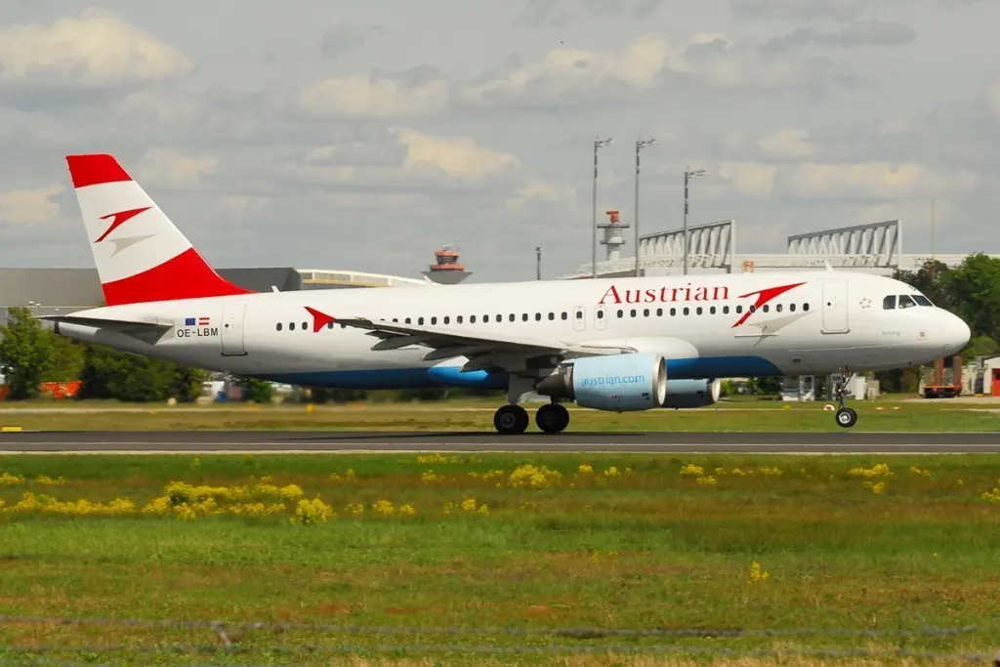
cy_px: 334
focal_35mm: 150
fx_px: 4167
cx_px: 500
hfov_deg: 13.7
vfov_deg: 9.2
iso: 200
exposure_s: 1/640
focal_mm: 100
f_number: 8
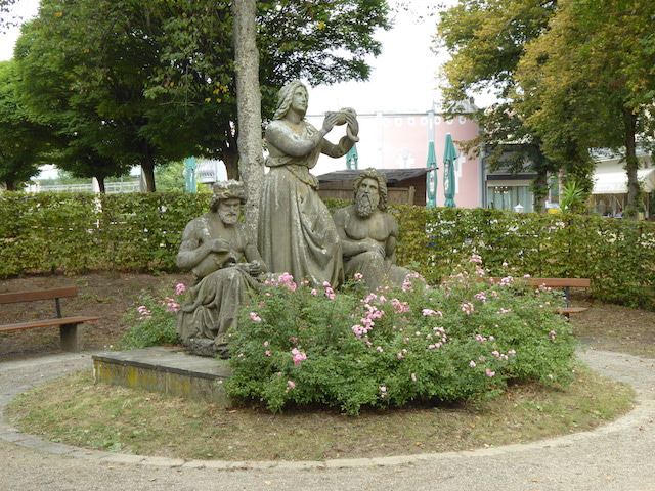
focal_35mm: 57
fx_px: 1079
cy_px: 246
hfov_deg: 33.8
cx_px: 328
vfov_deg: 25.7
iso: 100
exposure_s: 1/100
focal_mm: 10.3
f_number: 4.2
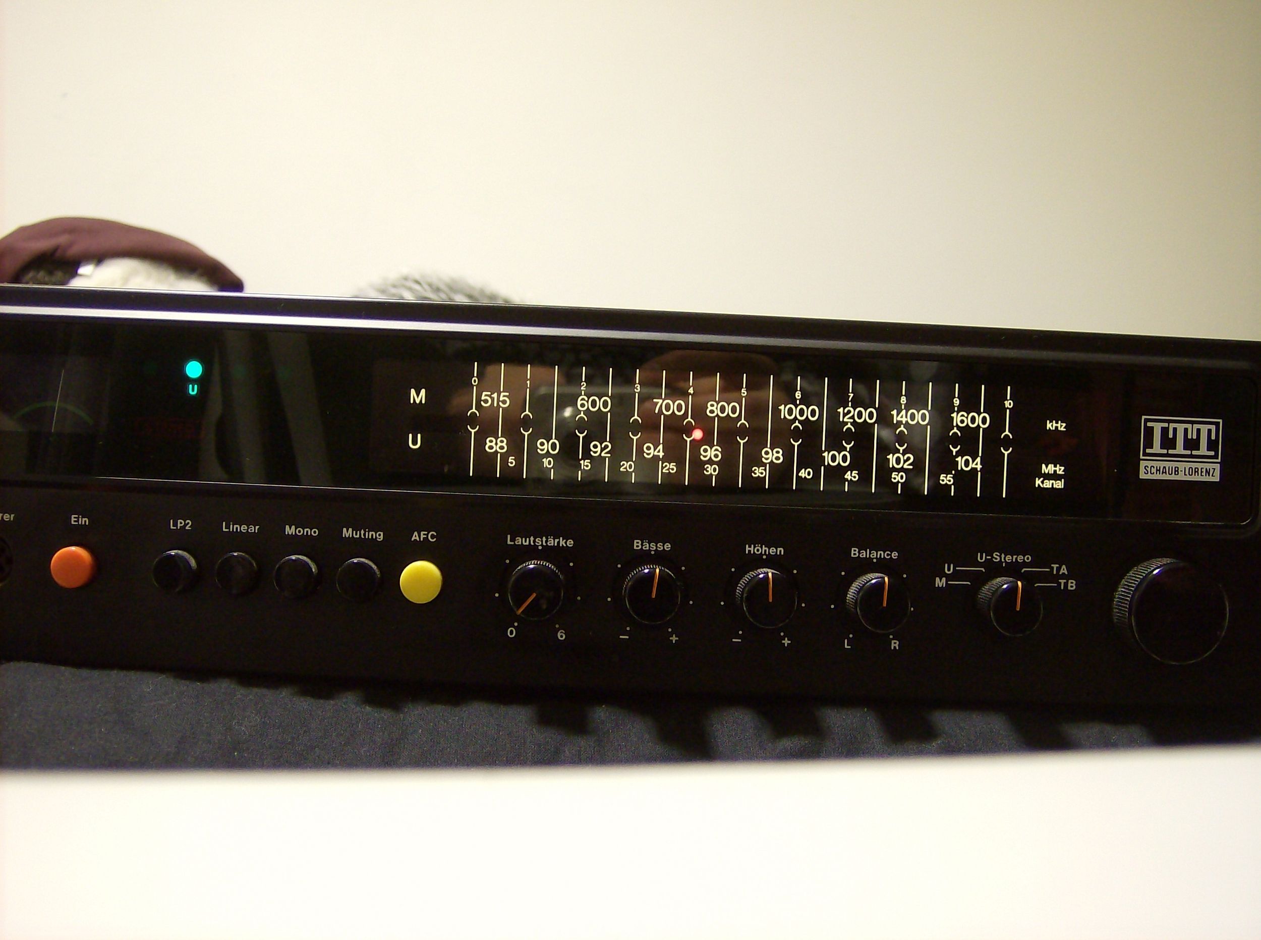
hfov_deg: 49.1
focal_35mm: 38
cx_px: 630
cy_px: 470
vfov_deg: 37.6
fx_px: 1381
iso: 200
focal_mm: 6.4
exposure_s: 1/2.16
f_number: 2.9
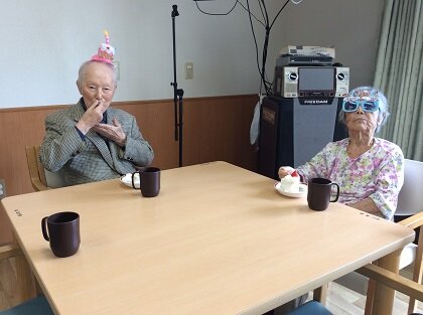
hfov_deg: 56.9
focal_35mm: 32
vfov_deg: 44.0
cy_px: 158
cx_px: 212
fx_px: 390
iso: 32
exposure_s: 1/24
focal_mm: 3.3
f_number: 2.4
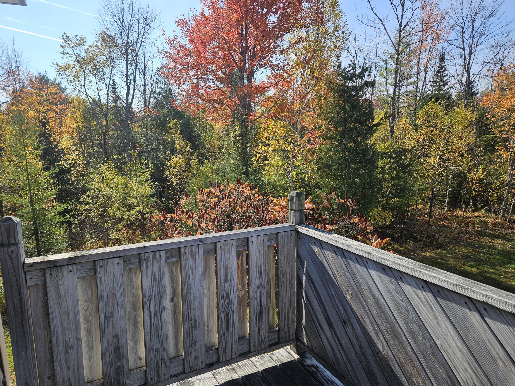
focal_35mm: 24
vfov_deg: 56.8
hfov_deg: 71.6
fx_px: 357
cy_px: 189
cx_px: 263
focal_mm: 5.4
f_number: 1.8
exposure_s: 1/1361
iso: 25
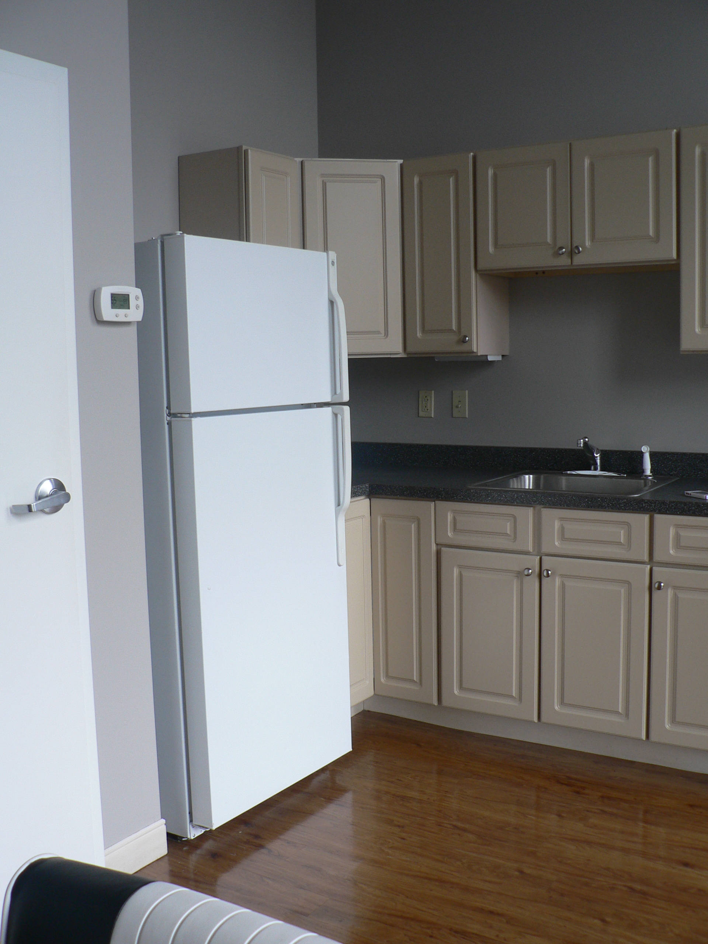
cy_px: 472
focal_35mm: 36
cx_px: 354
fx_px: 982
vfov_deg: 51.4
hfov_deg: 39.7
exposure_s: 1/30
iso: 80
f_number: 2.8
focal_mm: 6
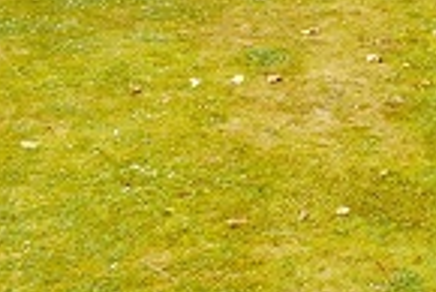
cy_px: -446
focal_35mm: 87
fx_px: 1055
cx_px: 980
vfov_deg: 12.1
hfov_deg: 15.6
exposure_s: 1/250
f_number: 10
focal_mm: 10
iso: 400
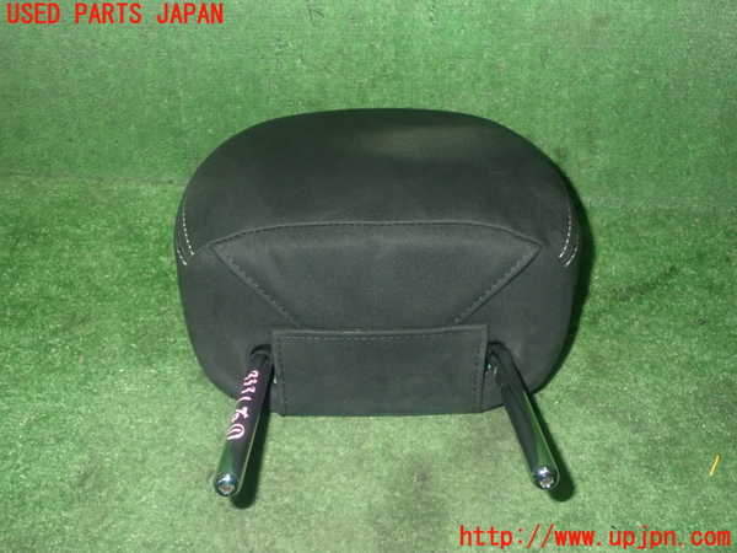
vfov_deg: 44.2
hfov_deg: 56.8
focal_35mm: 32
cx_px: 368
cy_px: 276
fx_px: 681
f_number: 7.1
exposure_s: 1/30
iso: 800
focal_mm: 5.79
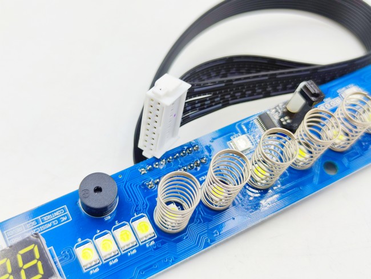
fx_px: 440
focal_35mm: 41
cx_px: 186
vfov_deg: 35.2
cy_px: 140
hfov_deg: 45.8
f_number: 1.69
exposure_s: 1/302
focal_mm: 6.72
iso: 50
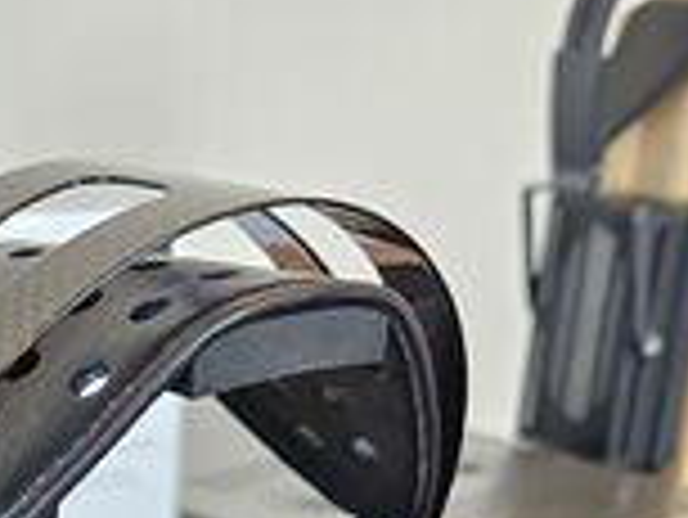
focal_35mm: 82
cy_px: 887
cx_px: 18
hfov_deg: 23.0
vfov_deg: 15.8
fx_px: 1631
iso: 320
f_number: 1.8
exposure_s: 1/200
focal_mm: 5.4
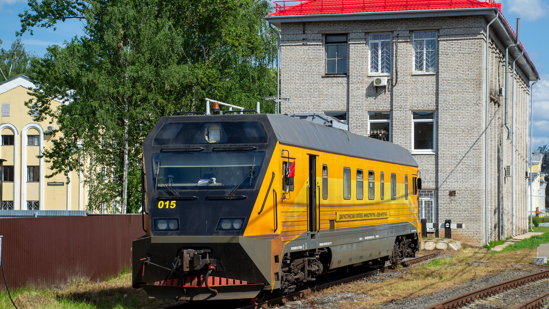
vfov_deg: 14.7
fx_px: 1194
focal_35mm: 82
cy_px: 170
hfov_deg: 25.9
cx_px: 275
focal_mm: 52
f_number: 6.3
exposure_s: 1/800
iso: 200
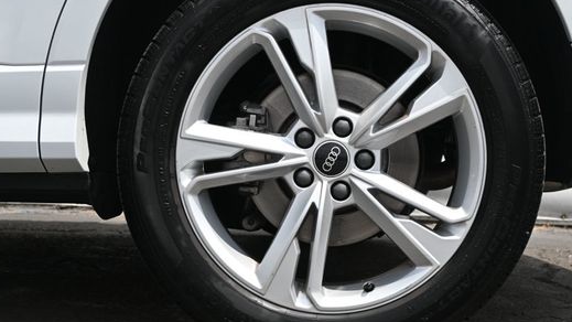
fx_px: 1087
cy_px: 155
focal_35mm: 72
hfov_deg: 29.5
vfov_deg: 16.8
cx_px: 326
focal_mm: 37
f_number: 5.6
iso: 100
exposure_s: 1/250
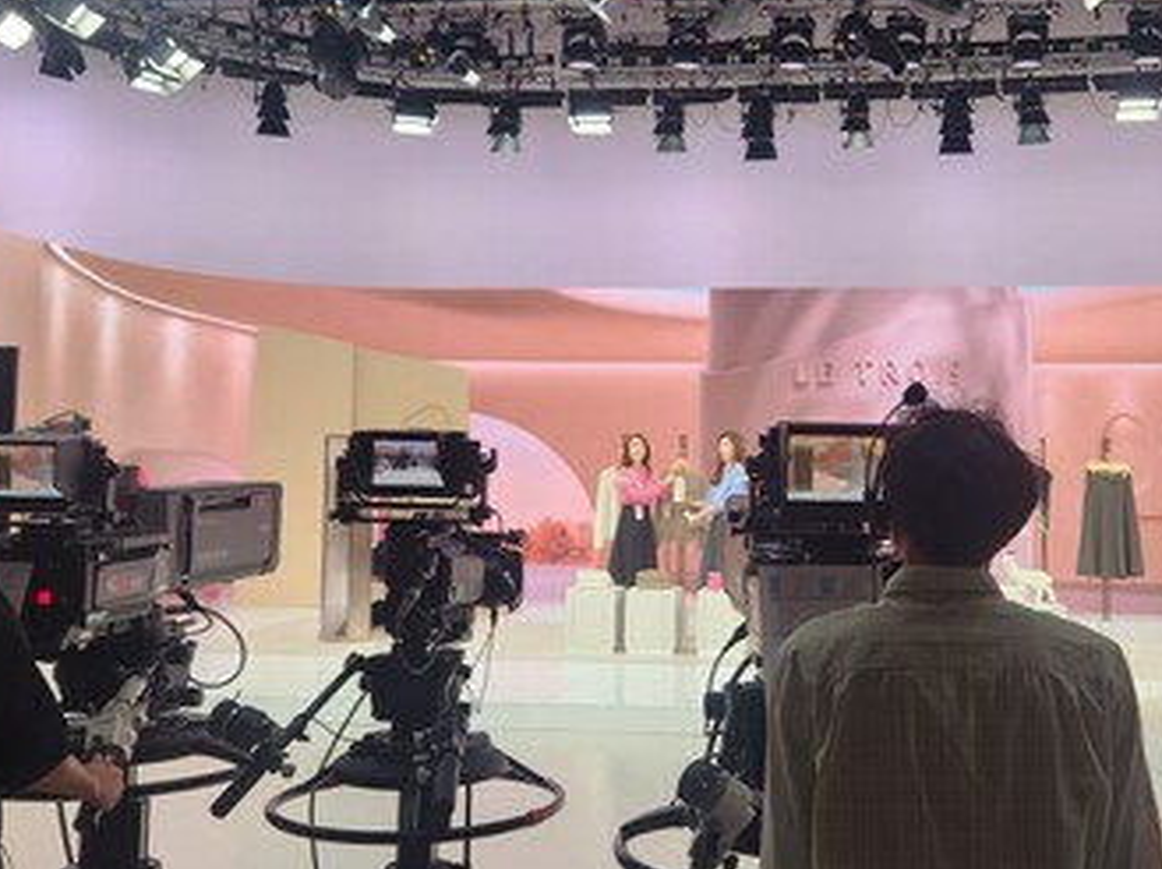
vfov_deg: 34.3
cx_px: 781
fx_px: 1408
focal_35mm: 42
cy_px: 403
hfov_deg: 44.2
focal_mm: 5.4
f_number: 1.8
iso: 125
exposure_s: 1/180
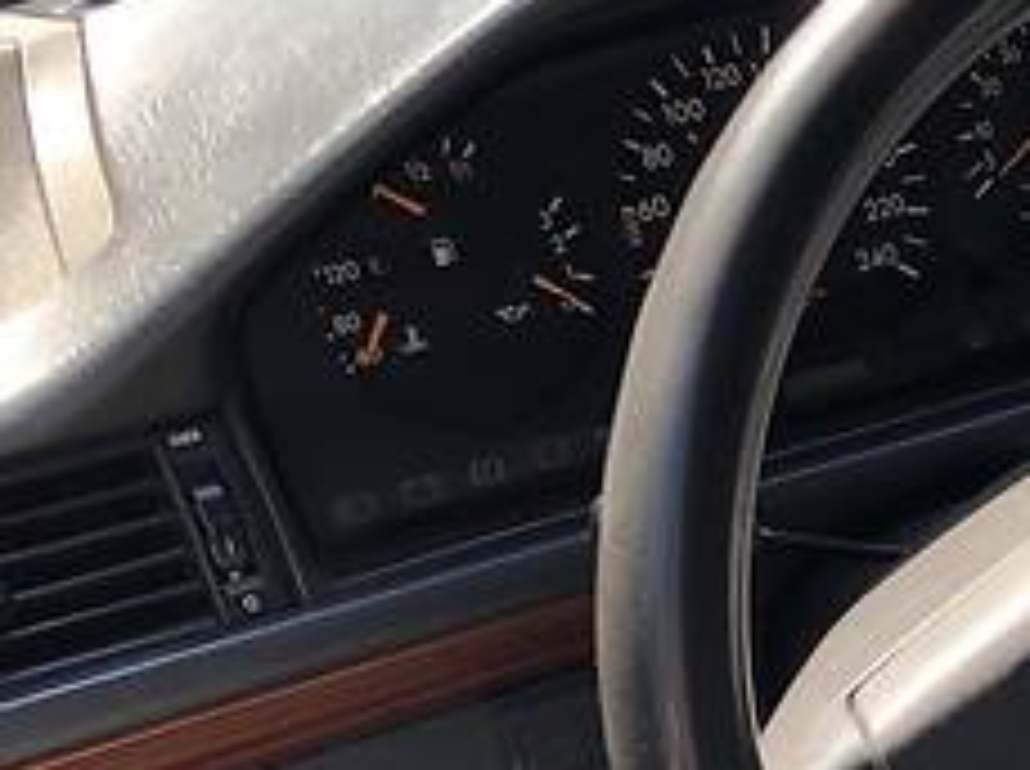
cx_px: 1475
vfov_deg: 14.8
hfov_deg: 18.2
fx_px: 2911
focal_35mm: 98
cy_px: 793
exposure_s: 1/121
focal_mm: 4
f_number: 1.8
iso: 20
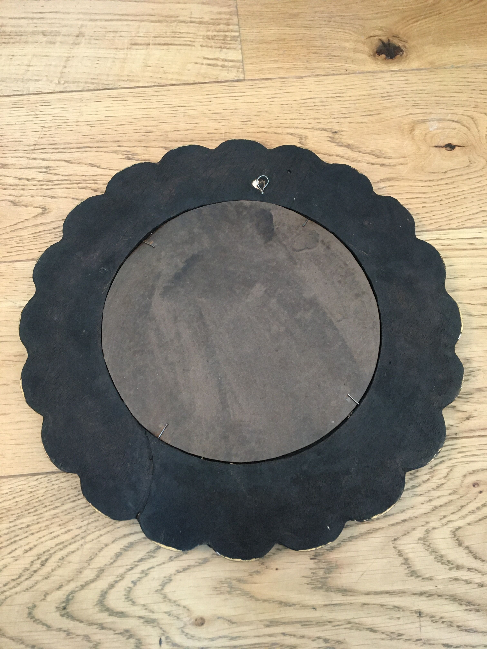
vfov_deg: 61.7
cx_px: 244
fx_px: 544
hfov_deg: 48.2
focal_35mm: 29
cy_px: 324
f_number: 2.2
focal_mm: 4.15
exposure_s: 1/20
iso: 200
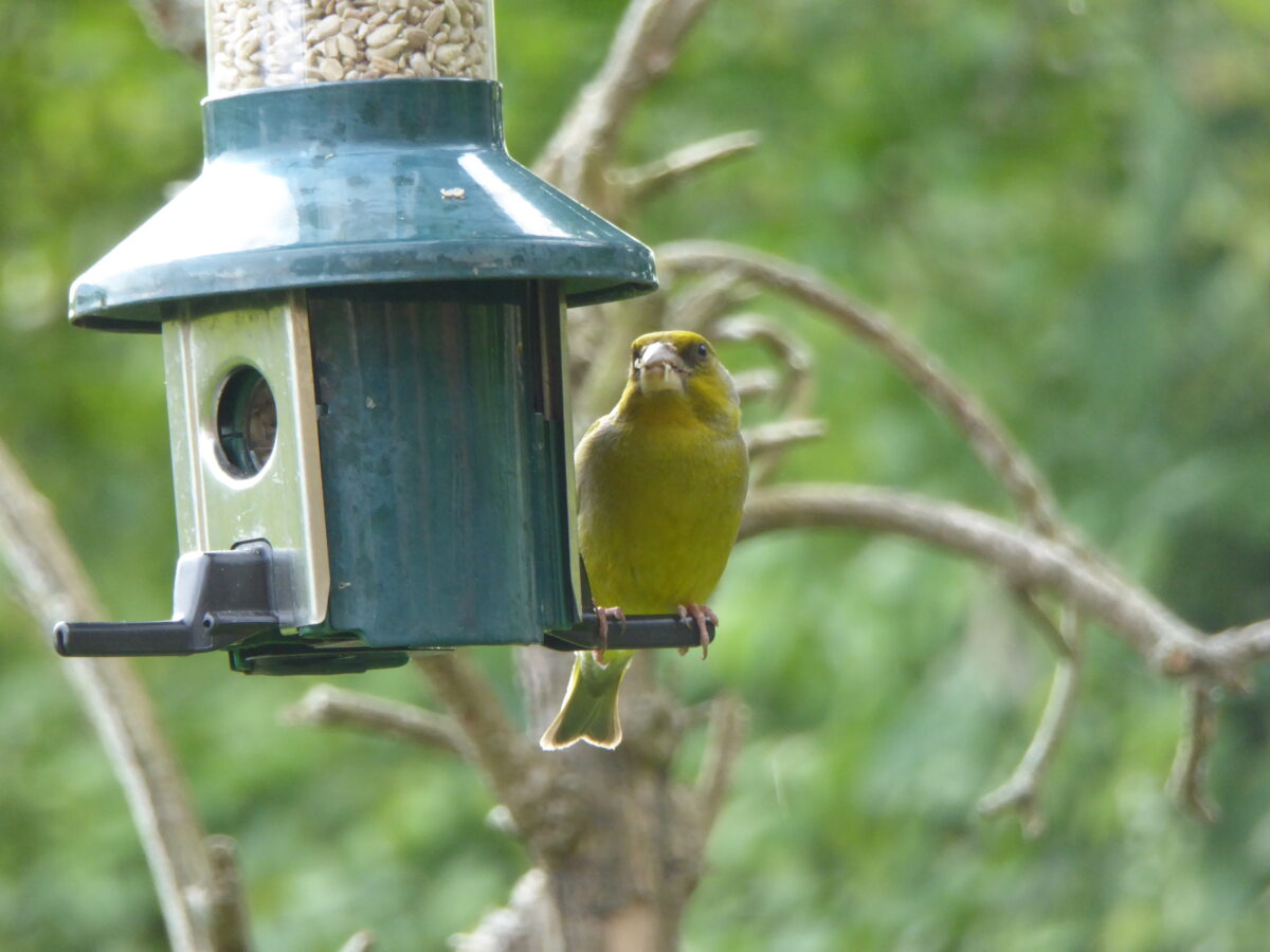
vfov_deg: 2.1
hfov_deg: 2.8
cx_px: 635
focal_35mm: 720
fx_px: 26416
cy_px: 476
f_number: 6.4
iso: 400
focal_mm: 129
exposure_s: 1/80
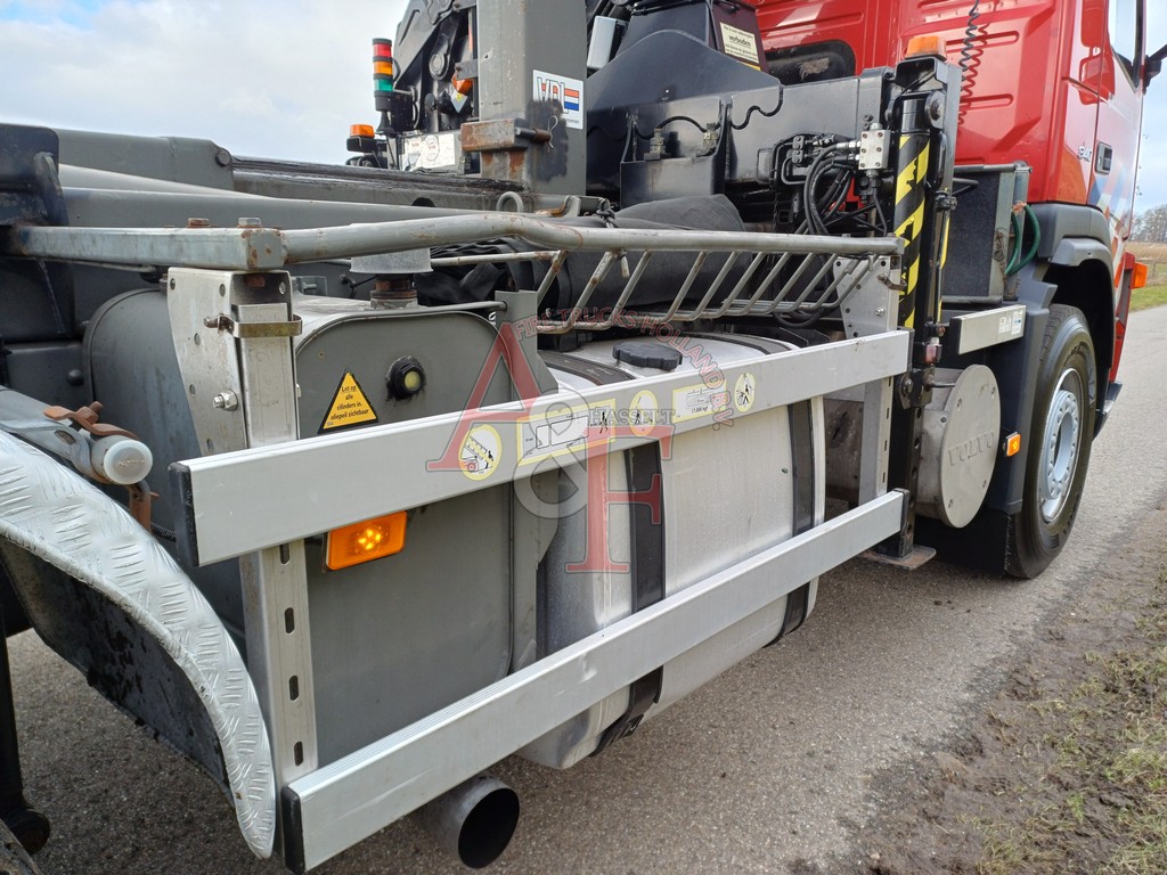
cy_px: 438
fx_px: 843
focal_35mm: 25
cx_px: 584
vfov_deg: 54.9
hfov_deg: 69.4
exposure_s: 1/190
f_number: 1.8
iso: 50
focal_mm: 4.65
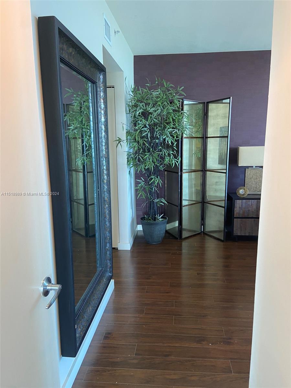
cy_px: 194
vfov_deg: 67.3
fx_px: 291
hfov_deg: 53.1
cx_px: 146
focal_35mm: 26
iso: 160
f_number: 1.8
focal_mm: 4.25
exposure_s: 1/60
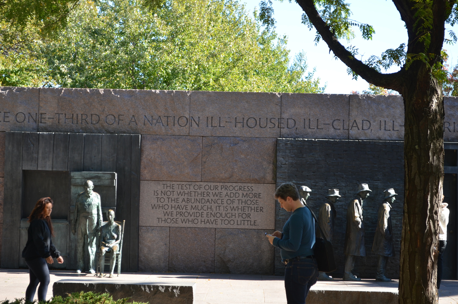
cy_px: 152
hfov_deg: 27.0
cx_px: 229
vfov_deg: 18.1
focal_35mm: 75
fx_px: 952
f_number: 6.3
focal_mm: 50
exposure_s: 1/160
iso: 200
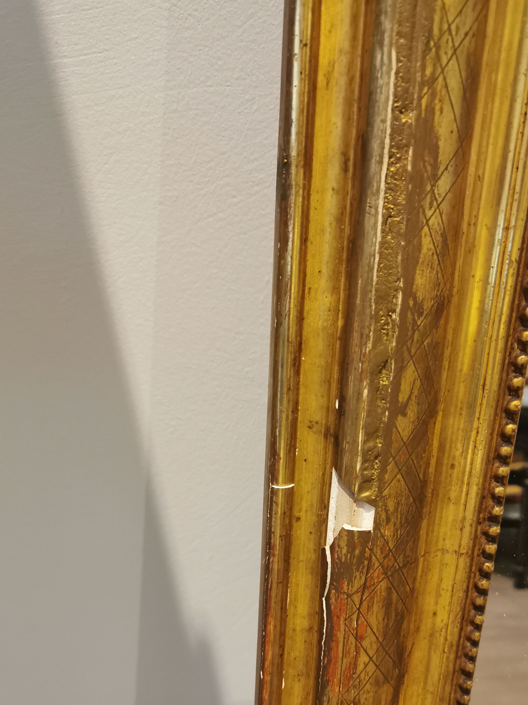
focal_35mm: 36
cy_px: 461
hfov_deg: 39.3
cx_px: 343
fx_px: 732
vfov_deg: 50.6
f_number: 1.8
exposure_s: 1/33.3
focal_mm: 5.58
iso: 500
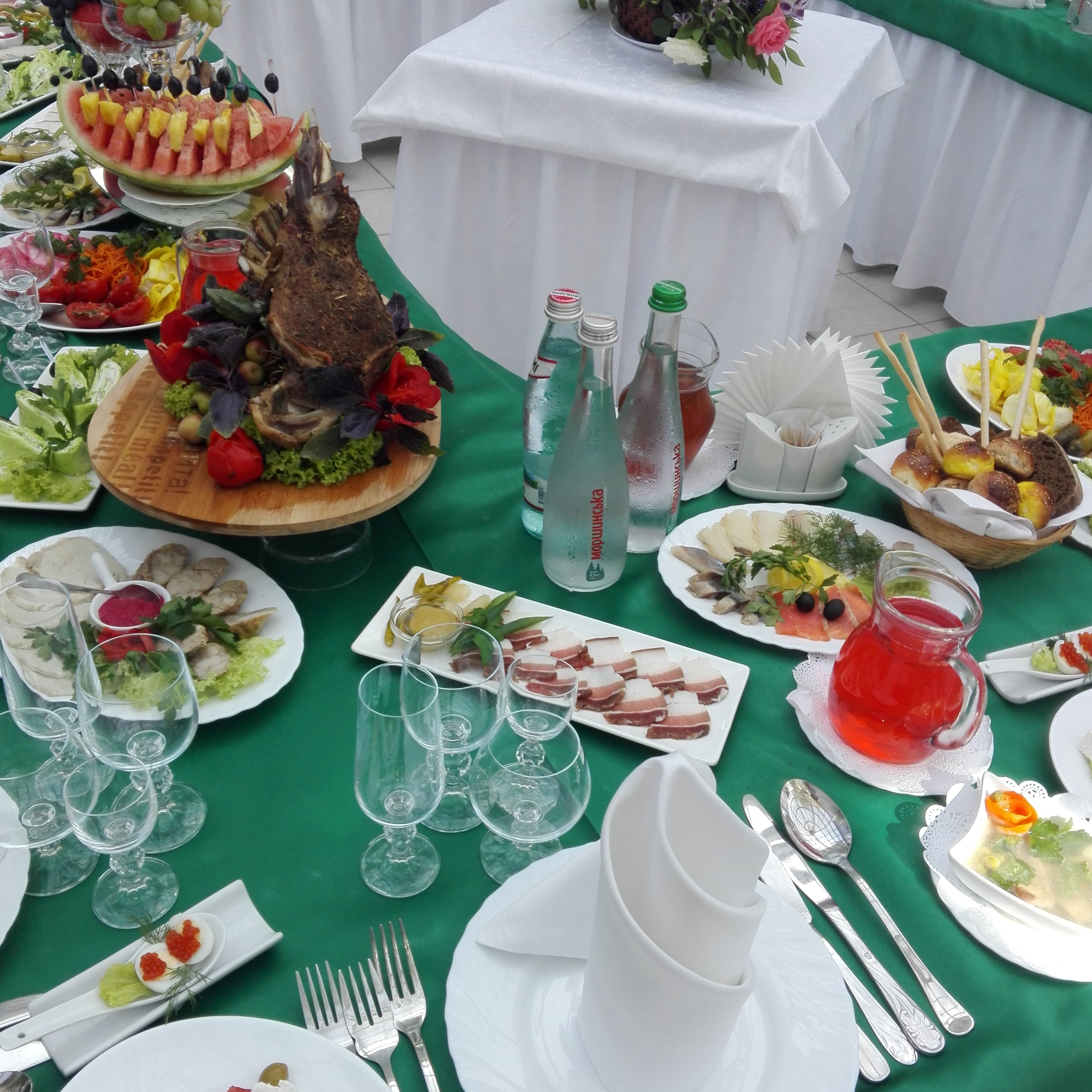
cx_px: 548
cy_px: 589
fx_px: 1142
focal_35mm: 32
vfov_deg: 51.1
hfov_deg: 51.1
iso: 100
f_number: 2
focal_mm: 3.68
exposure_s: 1/167
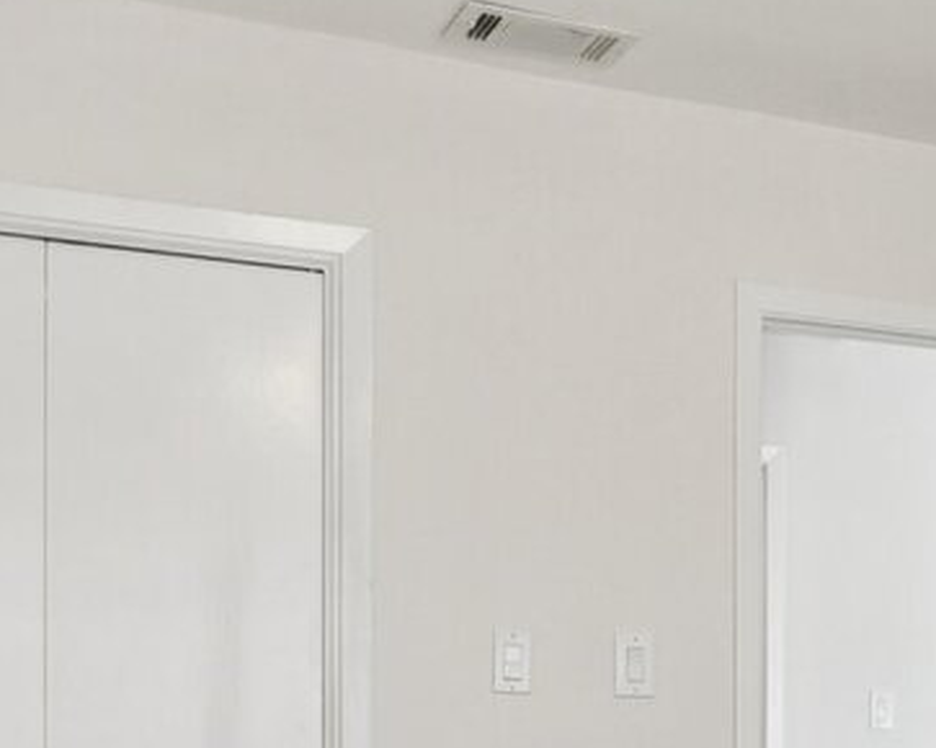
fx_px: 1855
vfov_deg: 21.8
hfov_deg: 26.0
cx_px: 1049
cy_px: 779
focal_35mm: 67
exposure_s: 1/15
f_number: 8
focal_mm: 16
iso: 1600
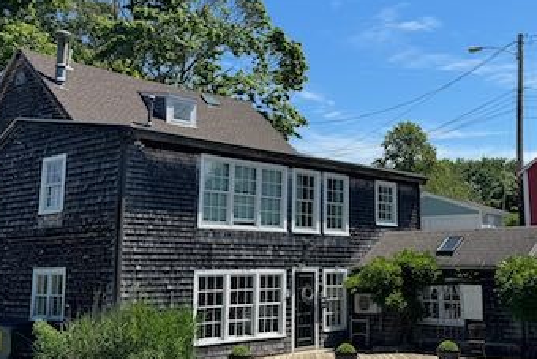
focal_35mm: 47
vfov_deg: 28.6
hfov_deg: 41.3
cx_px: 360
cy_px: 144
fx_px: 701
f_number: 1.78
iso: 80
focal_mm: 6.86
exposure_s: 1/4608
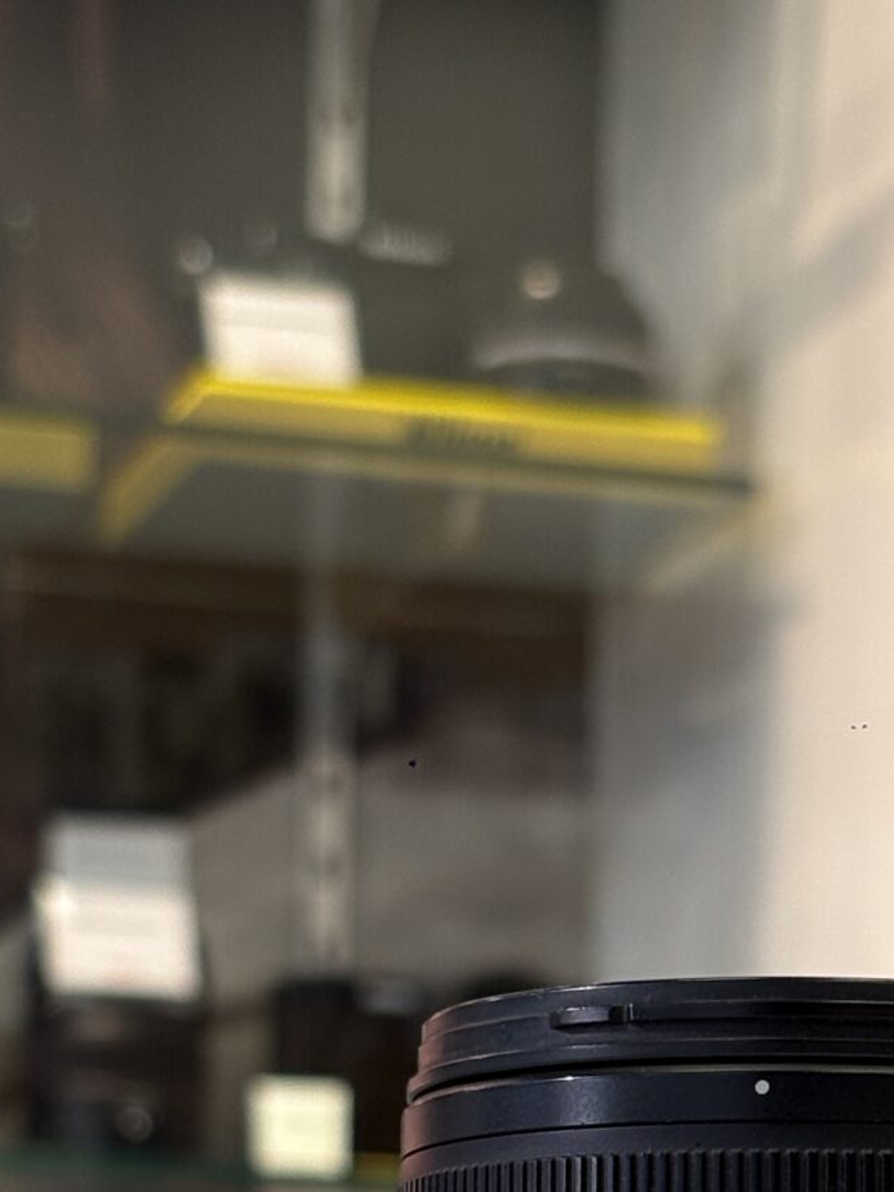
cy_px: 1457
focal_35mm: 154
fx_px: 5303
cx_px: 808
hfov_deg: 9.6
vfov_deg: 12.5
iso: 32
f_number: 1.6
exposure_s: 1/50
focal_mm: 5.96
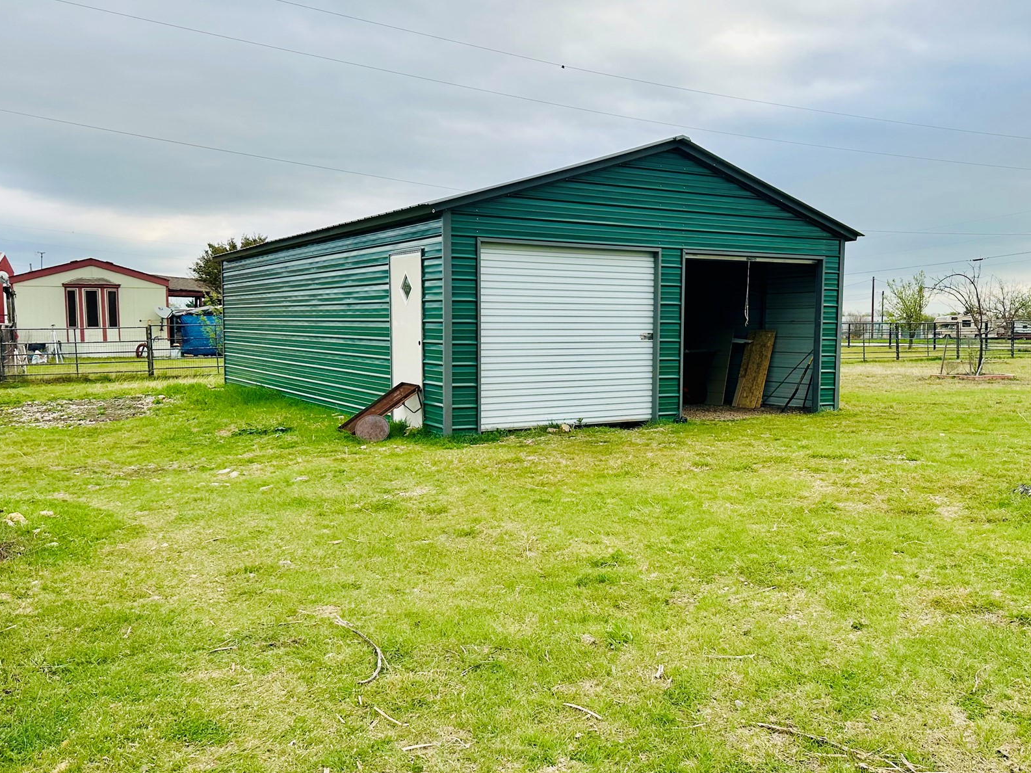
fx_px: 923
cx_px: 595
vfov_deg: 45.4
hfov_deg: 58.1
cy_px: 395
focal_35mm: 31
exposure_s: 1/1227
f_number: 1.78
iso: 80
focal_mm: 6.86
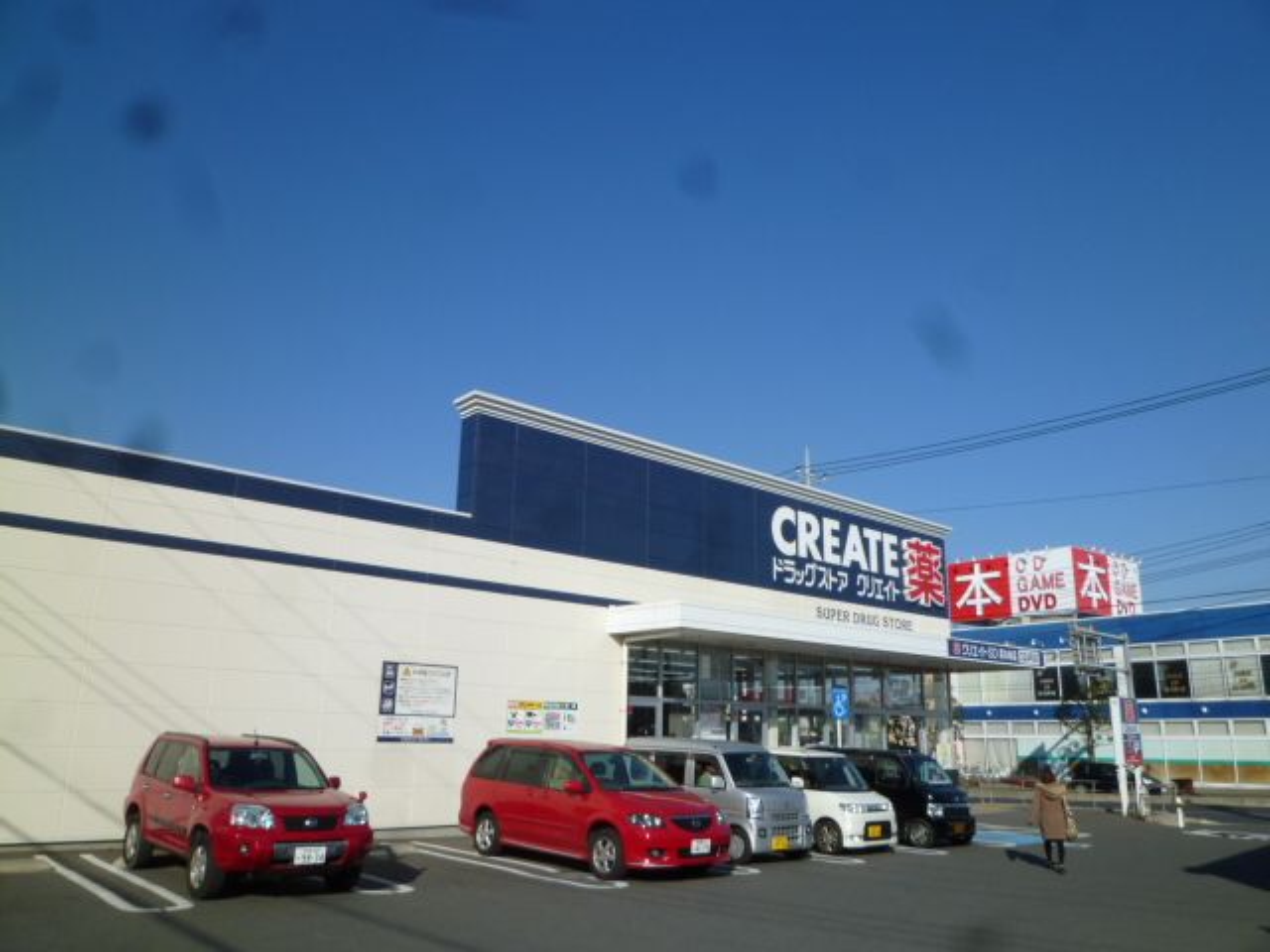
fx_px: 917
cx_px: 635
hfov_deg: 69.4
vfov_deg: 54.9
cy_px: 476
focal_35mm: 25
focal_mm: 4.5
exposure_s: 1/500
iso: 80
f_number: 5
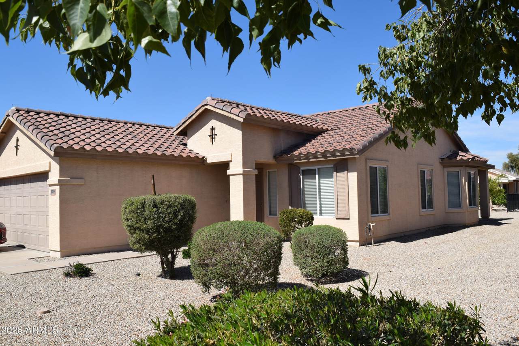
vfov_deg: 43.6
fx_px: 432
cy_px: 173
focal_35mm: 30
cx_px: 260
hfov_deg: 61.9
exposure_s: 1/500
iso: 200
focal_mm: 20
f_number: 11
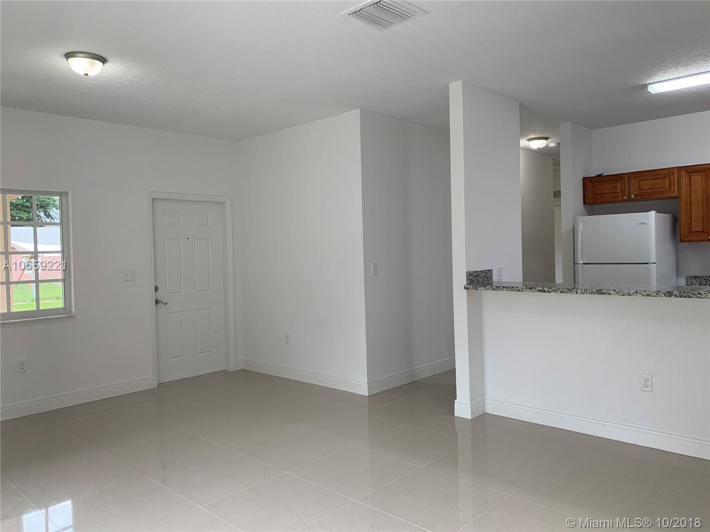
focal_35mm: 26
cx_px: 355
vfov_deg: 53.1
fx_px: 533
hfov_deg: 67.3
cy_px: 266
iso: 80
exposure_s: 1/121
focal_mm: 4.25
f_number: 1.8
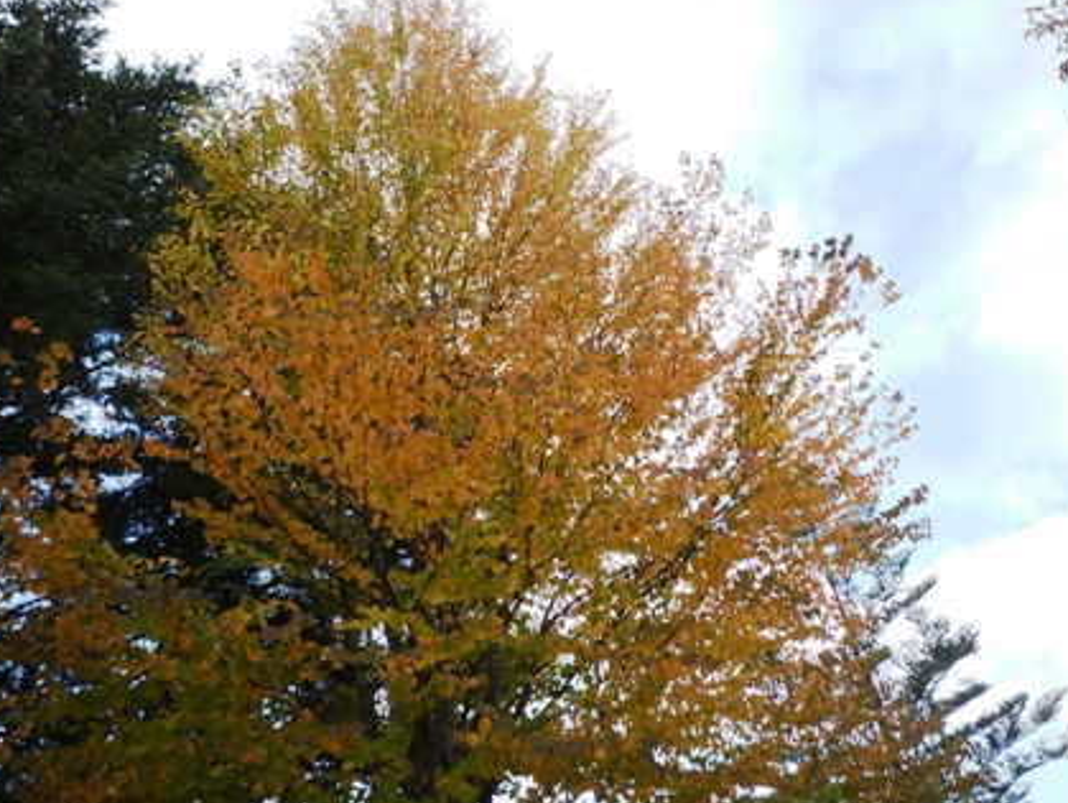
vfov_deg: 45.5
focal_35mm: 31
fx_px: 957
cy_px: 382
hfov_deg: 58.3
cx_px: 502
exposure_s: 1/160
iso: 80
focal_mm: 4.4
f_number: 2.8
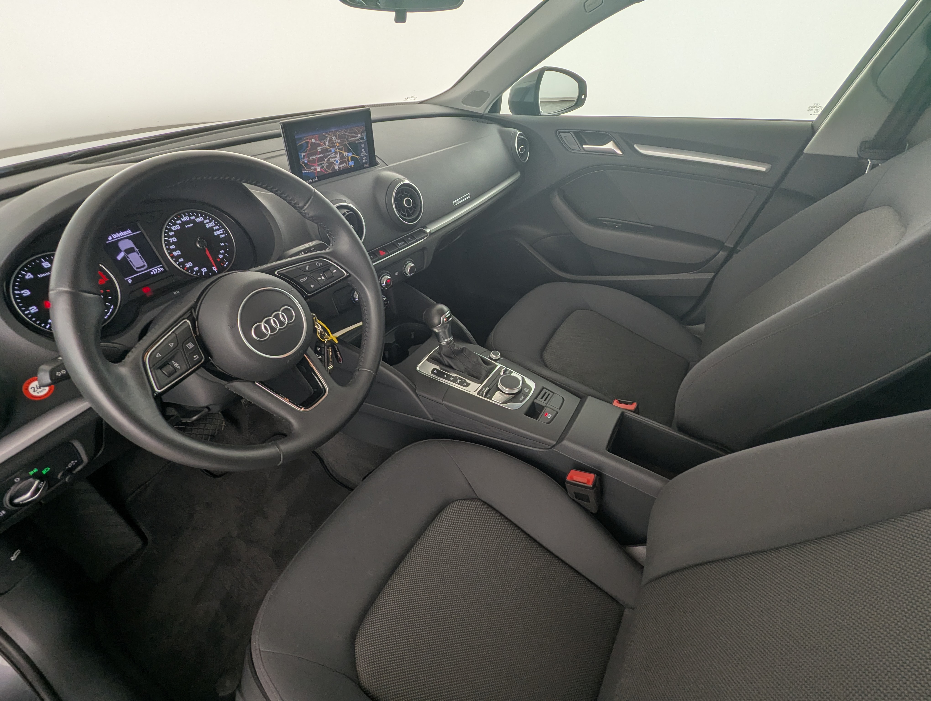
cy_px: 350
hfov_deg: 94.4
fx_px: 431
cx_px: 466
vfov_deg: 78.2
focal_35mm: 16
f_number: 2.2
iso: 35
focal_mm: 2.35
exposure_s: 1/52
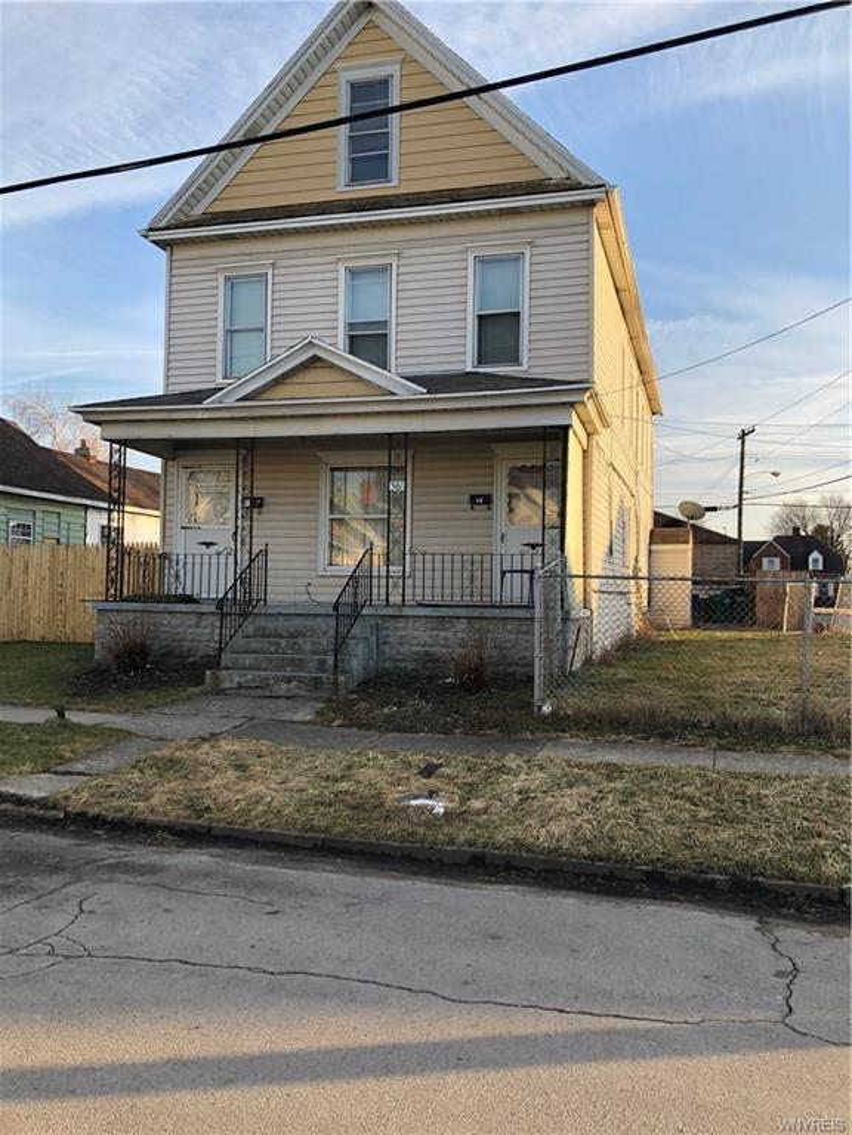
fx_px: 919
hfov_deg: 49.7
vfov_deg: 63.4
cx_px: 426
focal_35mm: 28
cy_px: 568
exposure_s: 1/461
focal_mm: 3.99
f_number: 1.8
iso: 20
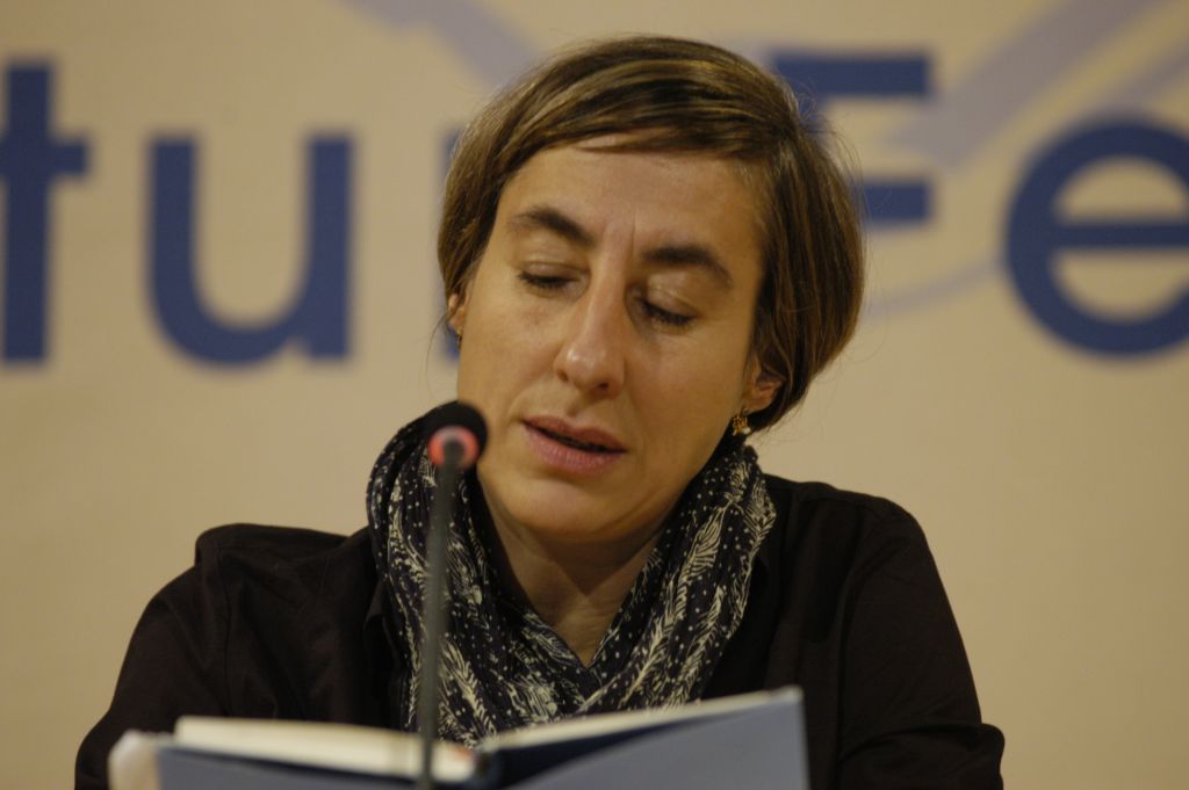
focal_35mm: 262
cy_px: 395
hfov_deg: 7.9
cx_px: 594
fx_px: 8663
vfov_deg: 5.2
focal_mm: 175
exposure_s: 1/125
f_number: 3.2
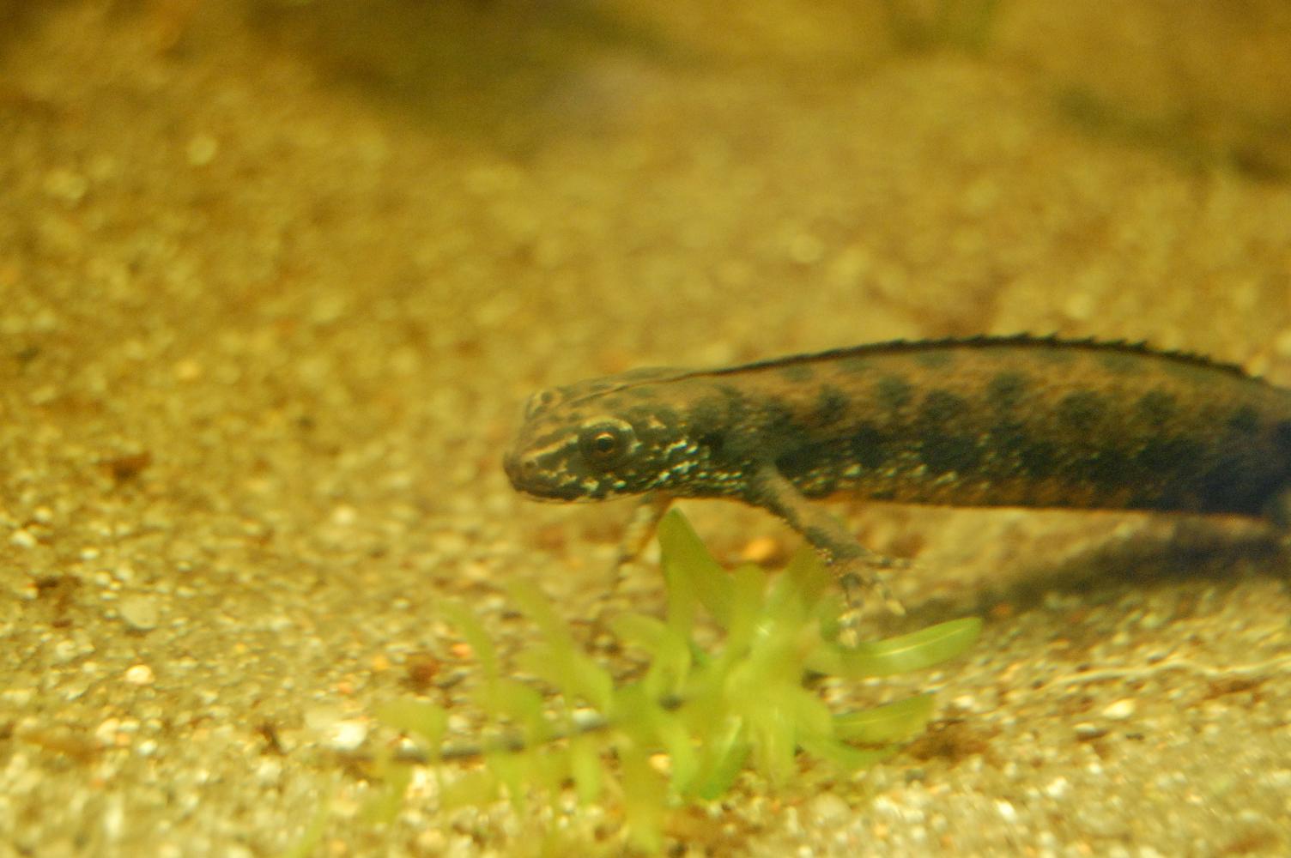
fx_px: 2956
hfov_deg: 24.6
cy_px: 429
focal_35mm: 82
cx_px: 646
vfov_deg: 16.5
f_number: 5.6
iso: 1600
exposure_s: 1/6
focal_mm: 55
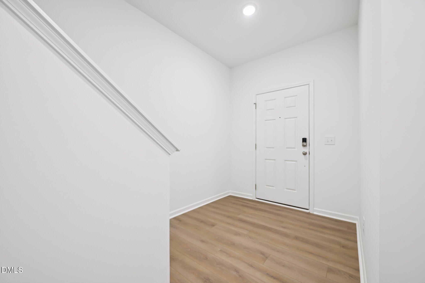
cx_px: 212
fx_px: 165
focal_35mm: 14
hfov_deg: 104.3
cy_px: 142
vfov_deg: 81.2
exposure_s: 1/15
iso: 400
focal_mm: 14
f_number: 8
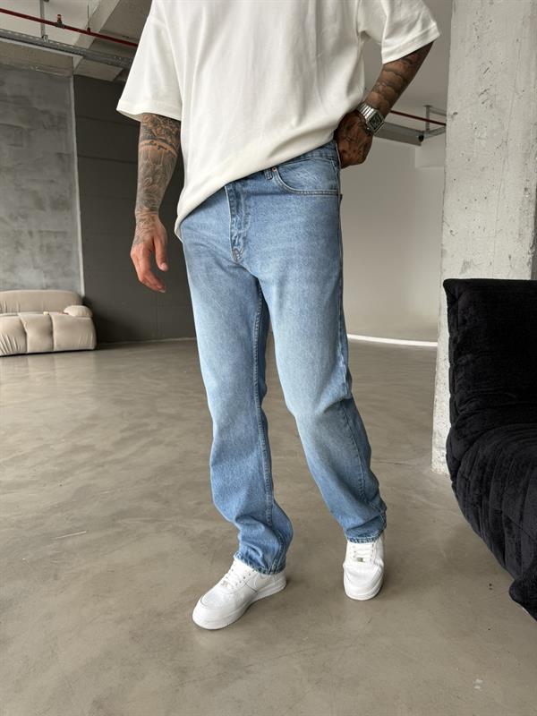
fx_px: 496
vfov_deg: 71.6
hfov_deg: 56.8
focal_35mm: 24
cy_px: 358
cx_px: 268
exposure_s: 1/168
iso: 64
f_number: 1.78
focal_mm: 6.76
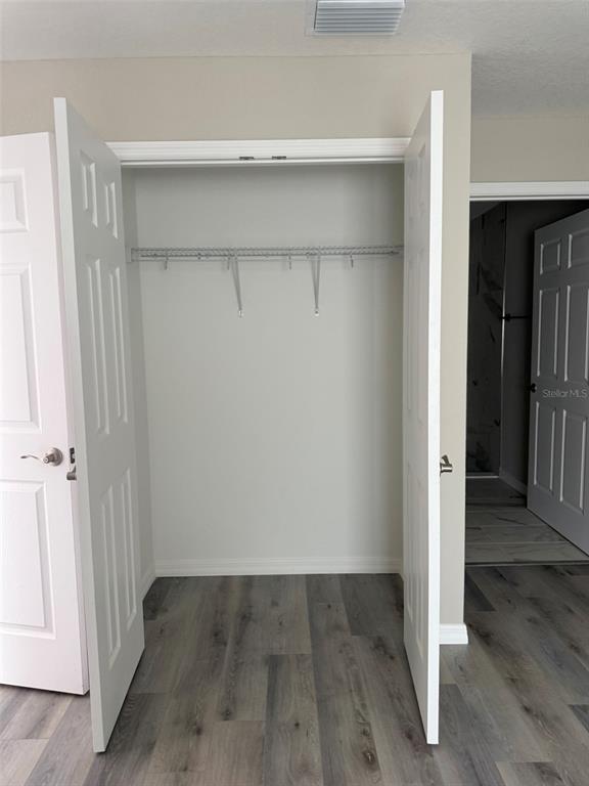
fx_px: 544
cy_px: 393
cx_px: 294
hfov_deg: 56.8
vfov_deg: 71.6
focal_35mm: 24
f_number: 1.78
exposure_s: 1/105
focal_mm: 6.76
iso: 200
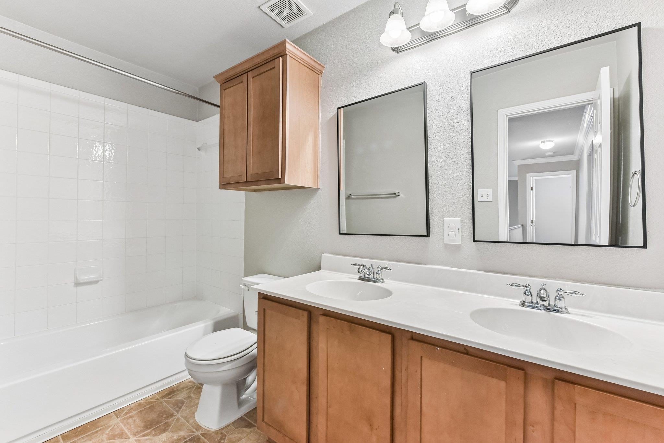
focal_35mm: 14
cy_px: 222
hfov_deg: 104.3
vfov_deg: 81.2
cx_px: 332
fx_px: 258
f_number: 8
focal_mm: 14
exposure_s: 1/15
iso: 500
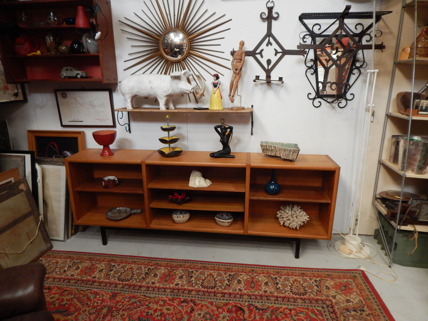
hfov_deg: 76.4
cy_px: 160
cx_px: 214
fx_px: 272
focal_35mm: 22
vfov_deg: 61.1
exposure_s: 1/10
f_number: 3
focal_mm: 4
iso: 400
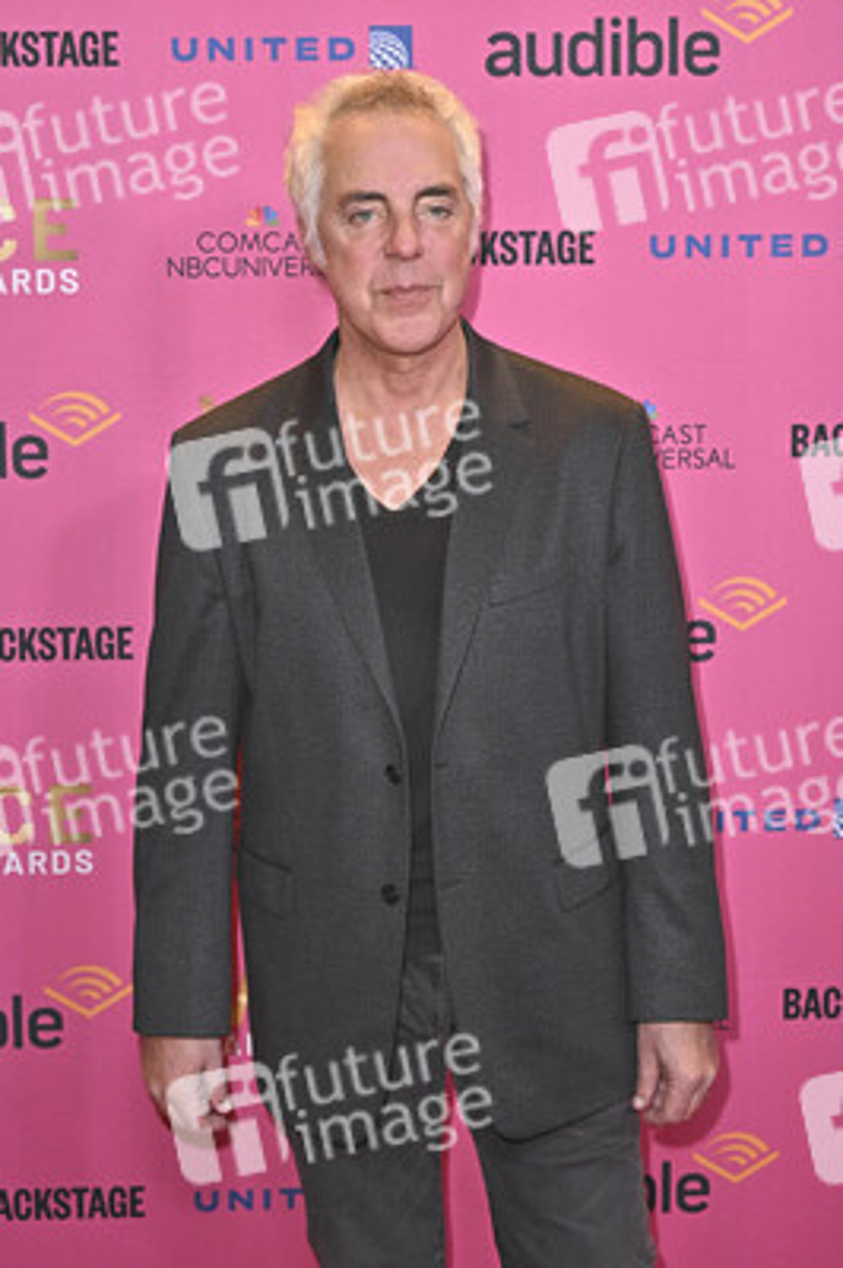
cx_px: 422
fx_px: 2287
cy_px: 634
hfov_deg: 20.9
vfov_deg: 31.0
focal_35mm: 65
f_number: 6.3
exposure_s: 1/320
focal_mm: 65
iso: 2000
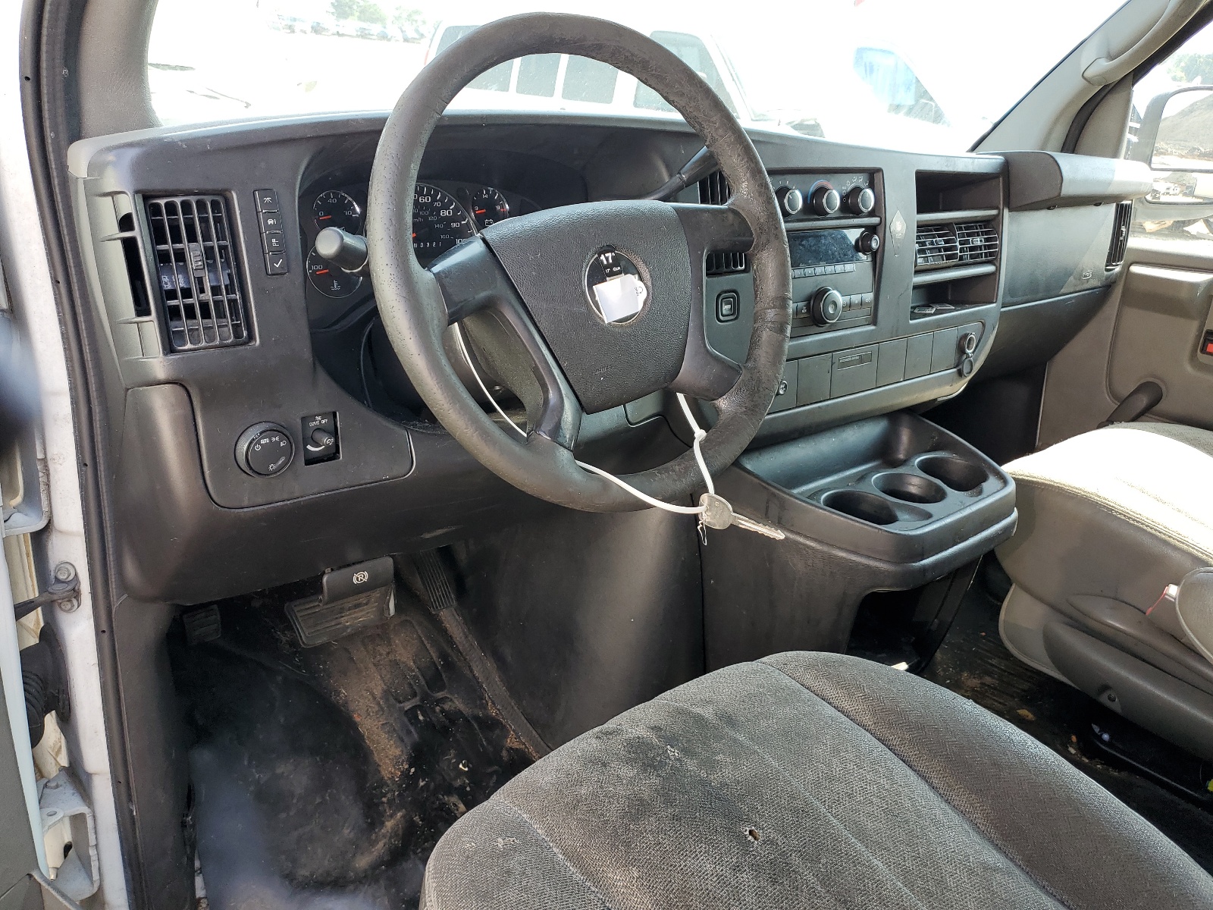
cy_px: 455
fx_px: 911
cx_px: 606
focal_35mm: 26
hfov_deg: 67.3
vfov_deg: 53.1
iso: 50
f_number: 1.5
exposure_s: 1/238
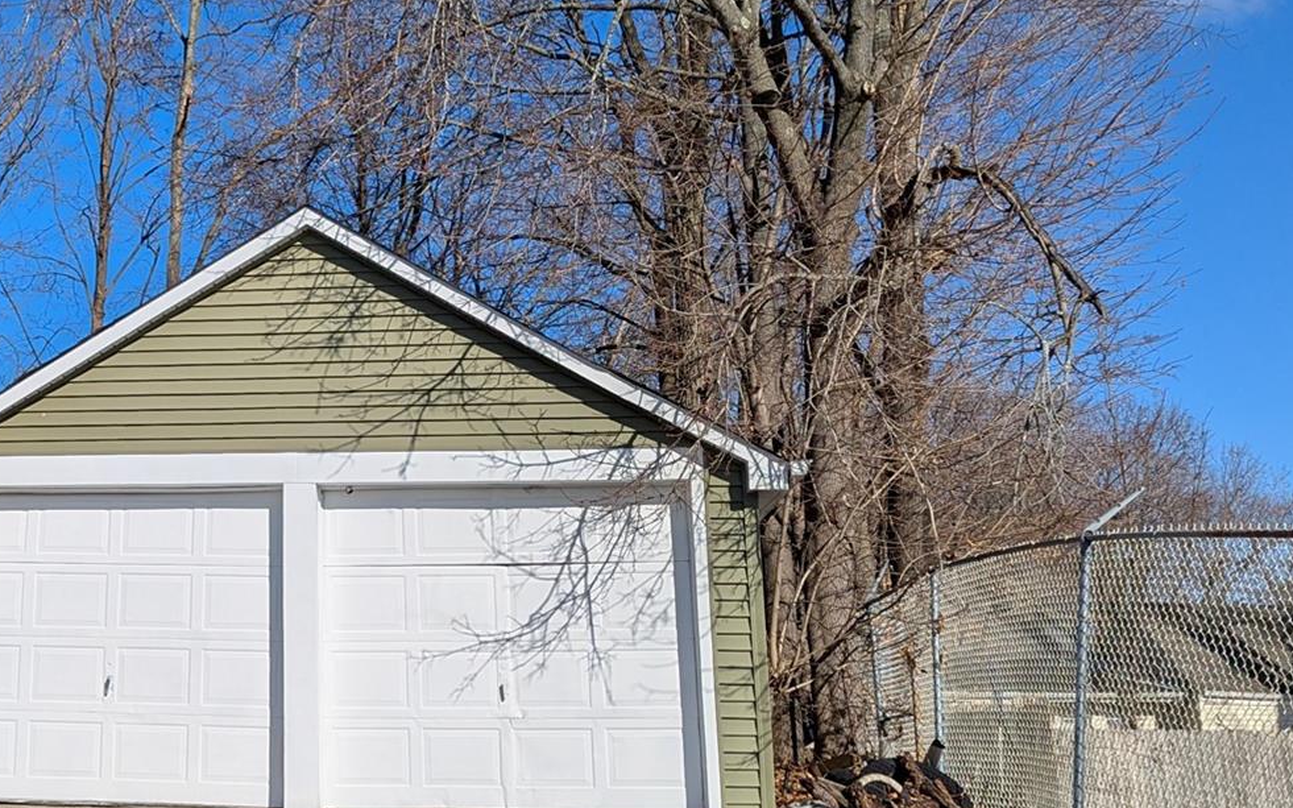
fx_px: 1868
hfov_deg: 36.5
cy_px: 356
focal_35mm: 53
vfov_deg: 24.4
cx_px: 207
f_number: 1.85
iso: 46
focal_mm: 6.81
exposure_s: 1/4184
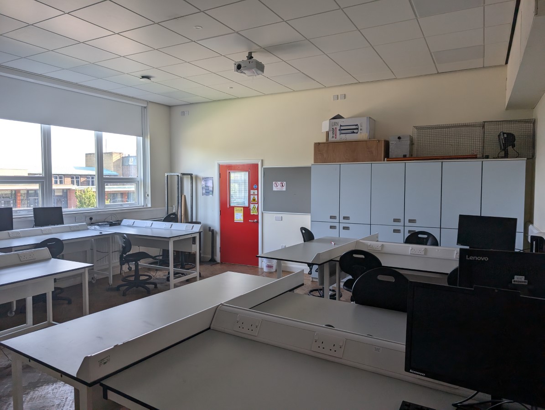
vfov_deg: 56.9
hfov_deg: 71.5
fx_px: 378
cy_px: 205
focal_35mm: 24
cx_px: 272
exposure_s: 1/80.8
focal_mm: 6.9
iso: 23
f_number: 1.68
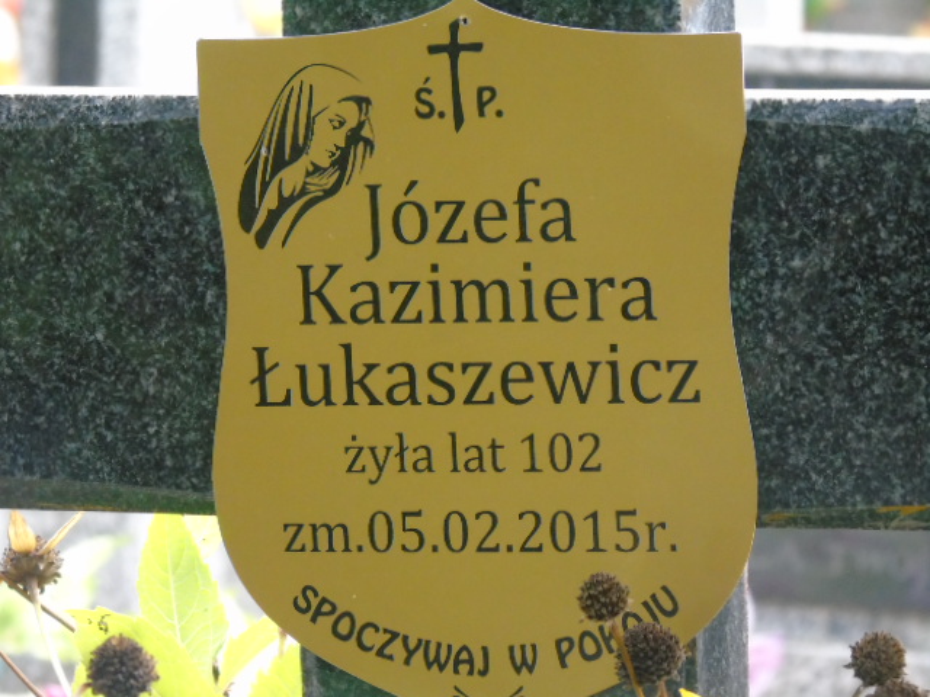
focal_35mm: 317
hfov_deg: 6.3
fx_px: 8517
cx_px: 465
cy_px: 348
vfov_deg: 4.7
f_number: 5.1
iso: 800
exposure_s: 1/125
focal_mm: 57
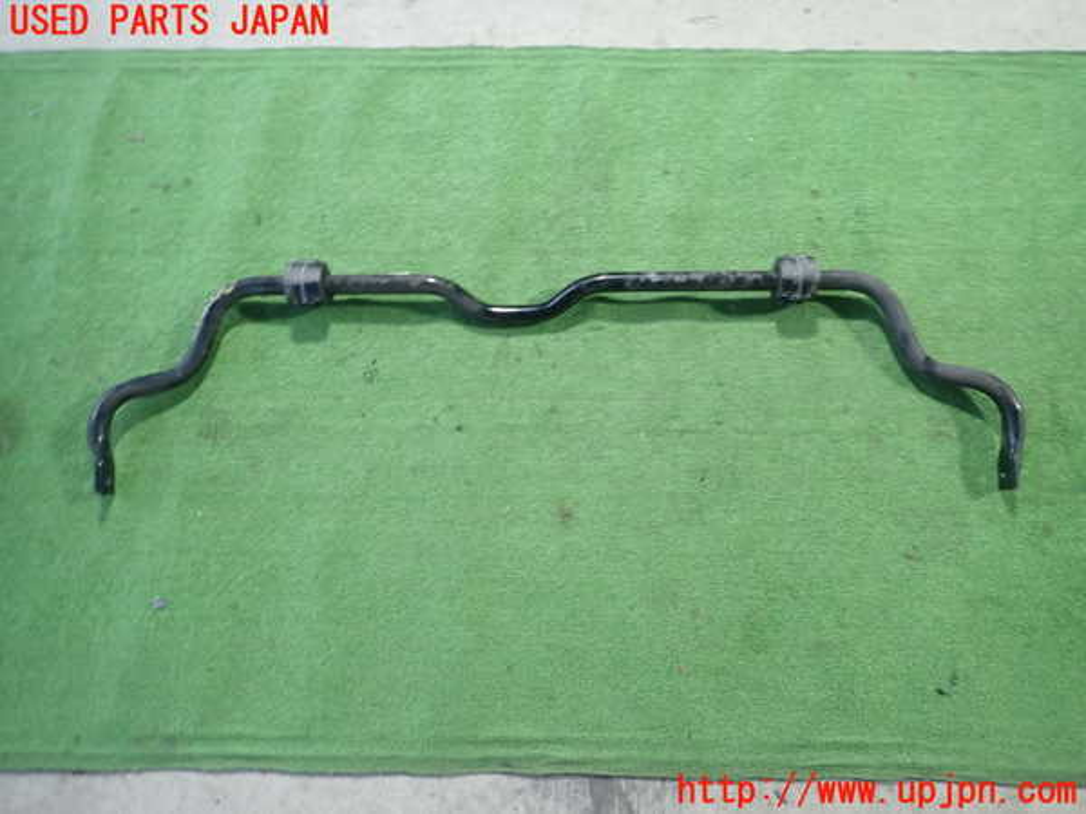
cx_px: 543
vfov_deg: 54.9
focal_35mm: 25
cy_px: 407
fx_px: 784
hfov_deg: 69.4
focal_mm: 4.5
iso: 200
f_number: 2
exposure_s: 1/30
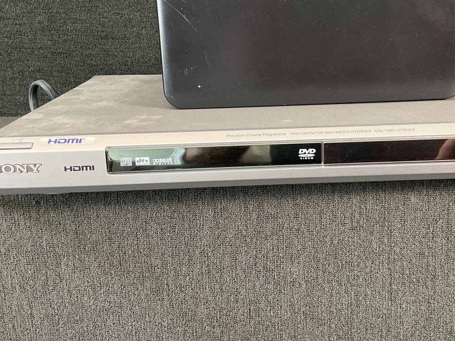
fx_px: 591
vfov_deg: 31.7
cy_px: 95
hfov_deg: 41.5
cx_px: 303
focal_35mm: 45
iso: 160
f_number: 1.8
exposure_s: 1/60
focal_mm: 3
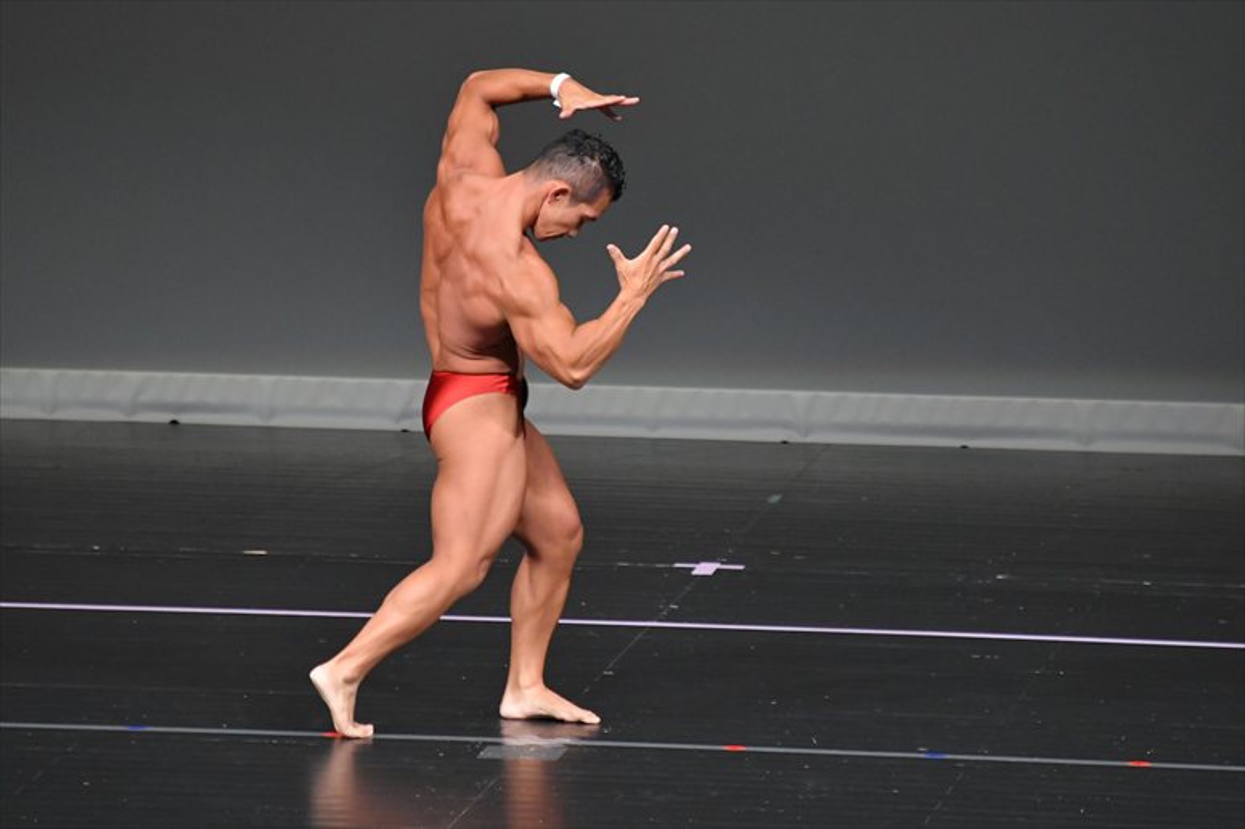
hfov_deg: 4.6
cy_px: 414
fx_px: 15555
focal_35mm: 450
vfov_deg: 3.1
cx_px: 622
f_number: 5.6
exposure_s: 1/400
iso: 4000
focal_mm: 300
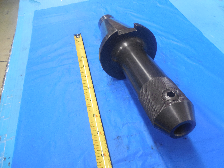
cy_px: 84
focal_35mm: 25
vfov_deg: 54.9
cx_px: 112
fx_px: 162
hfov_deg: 69.4
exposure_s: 1/30
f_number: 3.3
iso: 360
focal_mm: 4.5
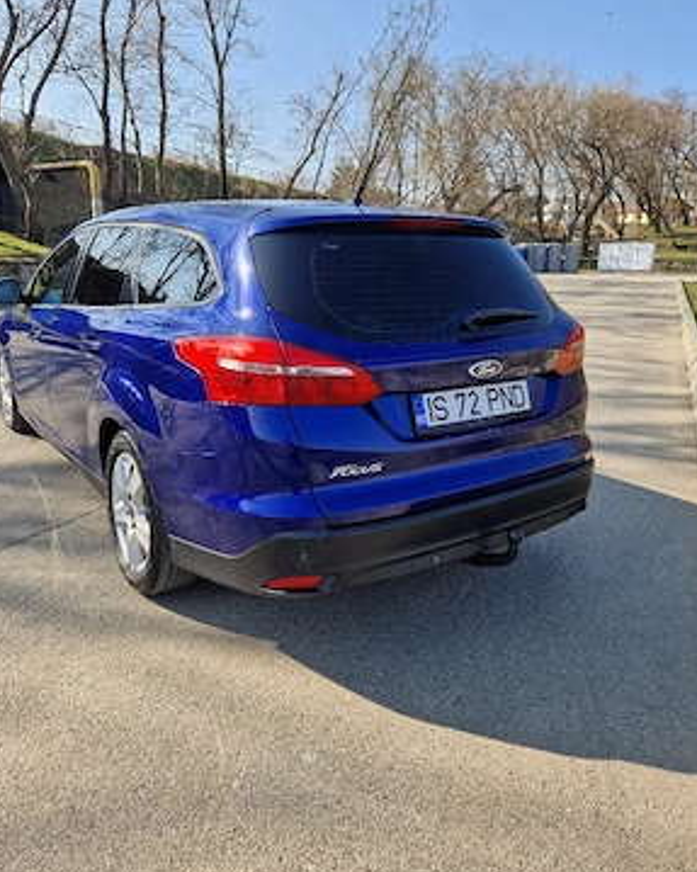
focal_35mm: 25
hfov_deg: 56.8
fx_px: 645
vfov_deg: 68.0
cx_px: 347
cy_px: 401
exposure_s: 1/667
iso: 50
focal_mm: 5.4
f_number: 1.8
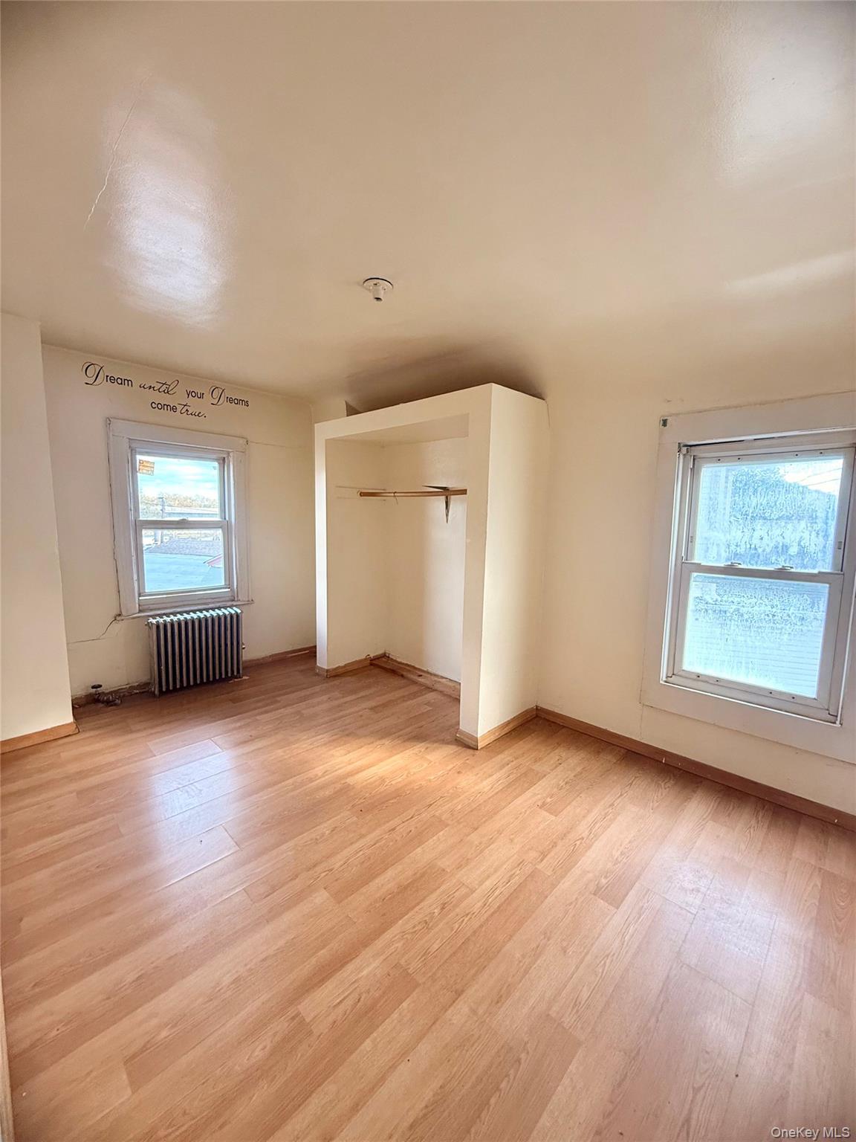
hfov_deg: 85.7
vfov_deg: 102.1
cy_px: 571
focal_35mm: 14
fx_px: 462
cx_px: 428
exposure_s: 1/99
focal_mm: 2.22
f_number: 2.2
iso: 200
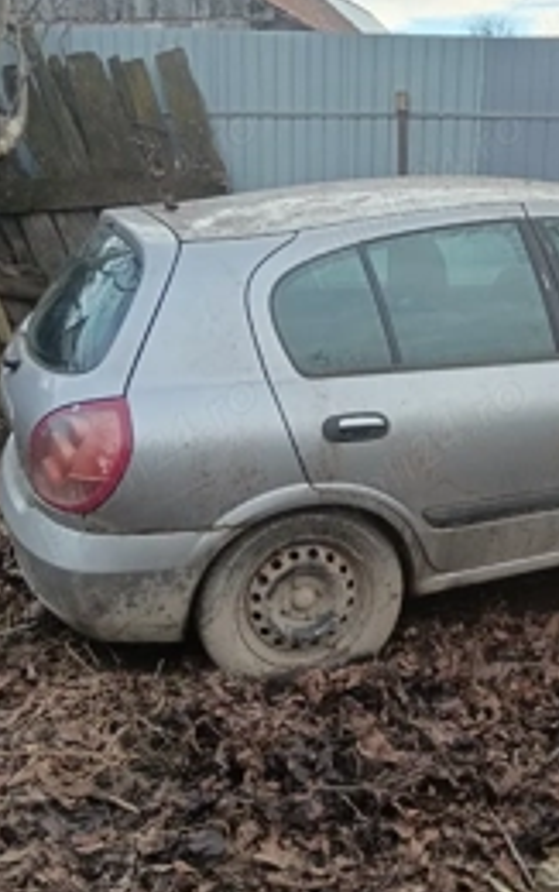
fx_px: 1070
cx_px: 480
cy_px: 504
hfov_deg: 28.4
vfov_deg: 45.1
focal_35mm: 44
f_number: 1.9
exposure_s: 1/101
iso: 125
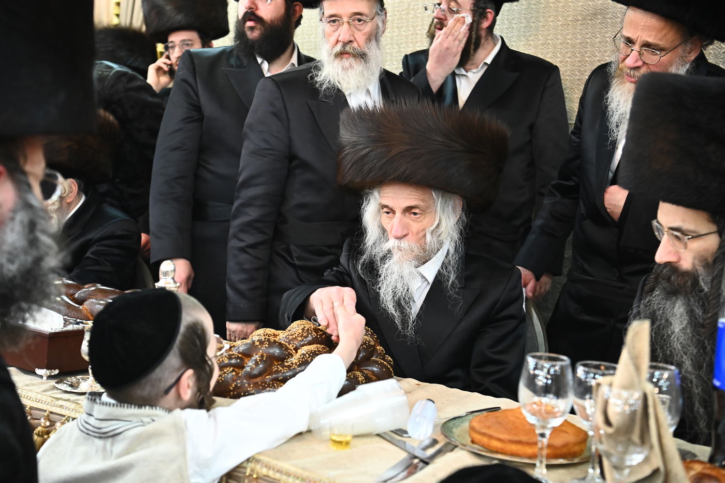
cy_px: 242
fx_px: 1006
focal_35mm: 50
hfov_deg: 39.6
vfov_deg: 27.0
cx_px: 362
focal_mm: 50
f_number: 4
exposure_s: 1/200
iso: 5000
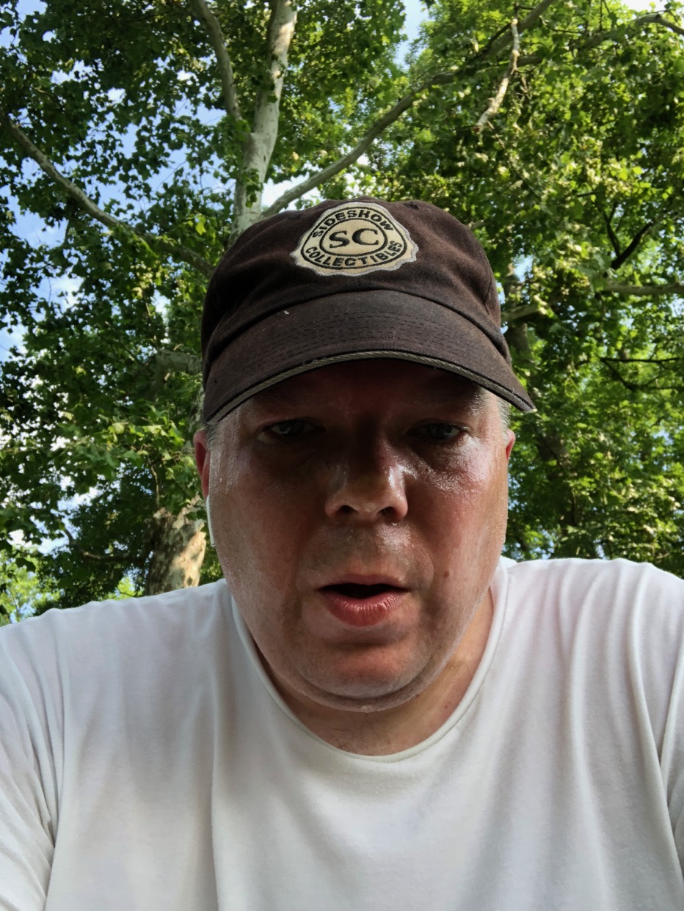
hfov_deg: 43.0
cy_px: 452
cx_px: 341
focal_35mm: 33
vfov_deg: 55.3
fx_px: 869
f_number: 2.2
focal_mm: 2.87
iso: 32
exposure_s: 1/120
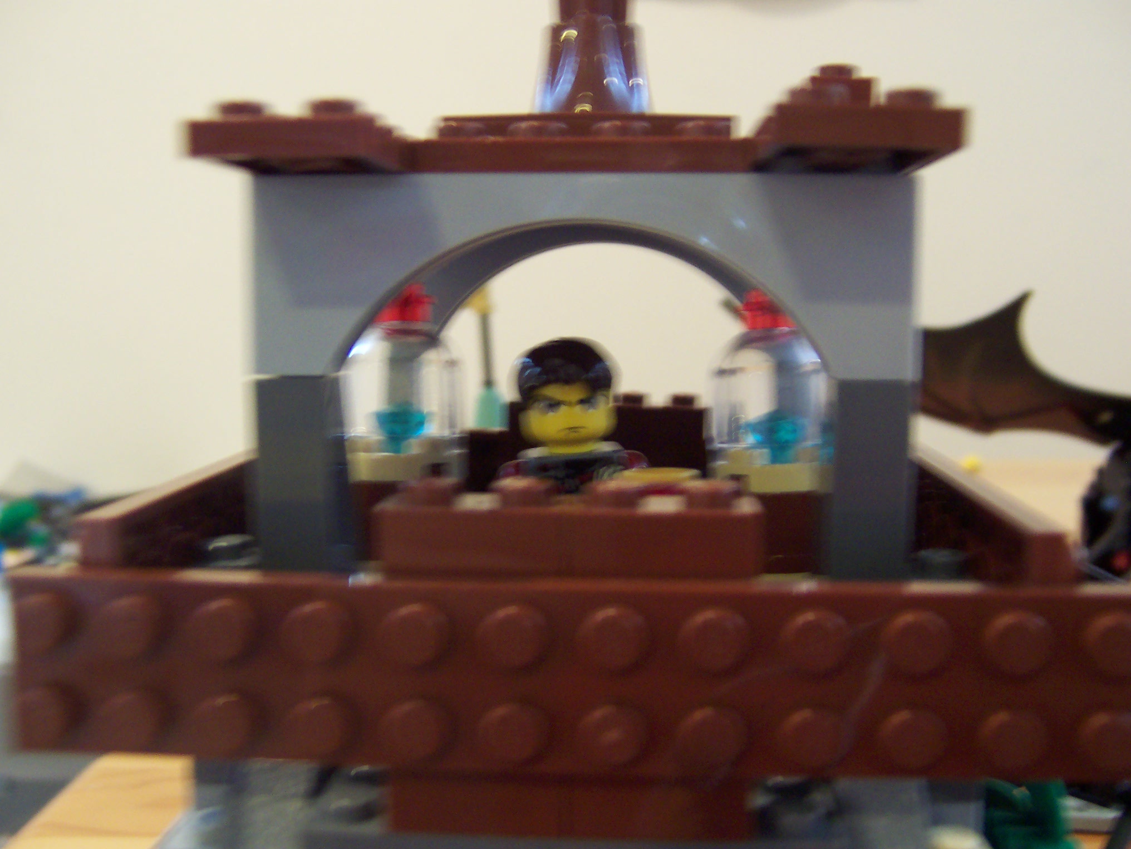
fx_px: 1176
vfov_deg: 39.7
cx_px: 566
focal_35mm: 36
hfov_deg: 51.4
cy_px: 424
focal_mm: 5.6
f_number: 2.8
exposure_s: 1/8
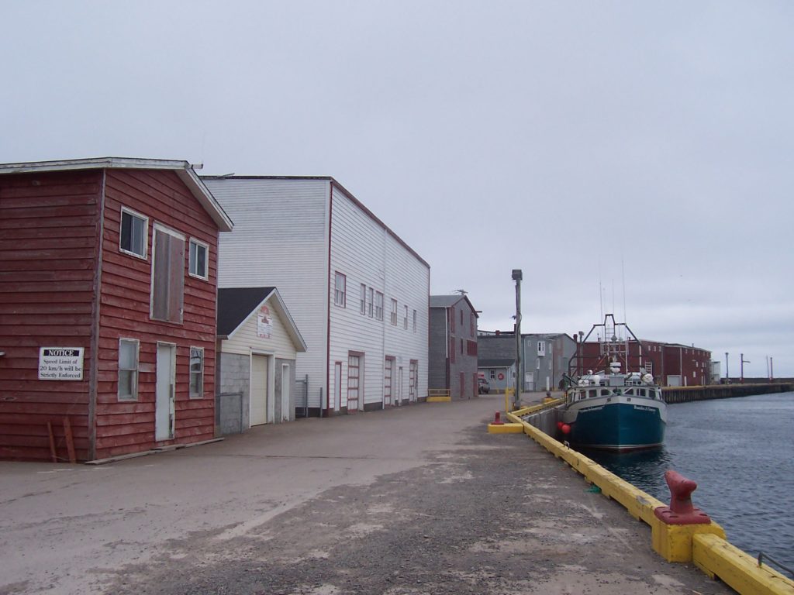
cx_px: 397
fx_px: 849
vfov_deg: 38.7
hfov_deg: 50.1
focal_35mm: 37
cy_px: 298
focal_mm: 5.6
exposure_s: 1/250
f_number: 2.8
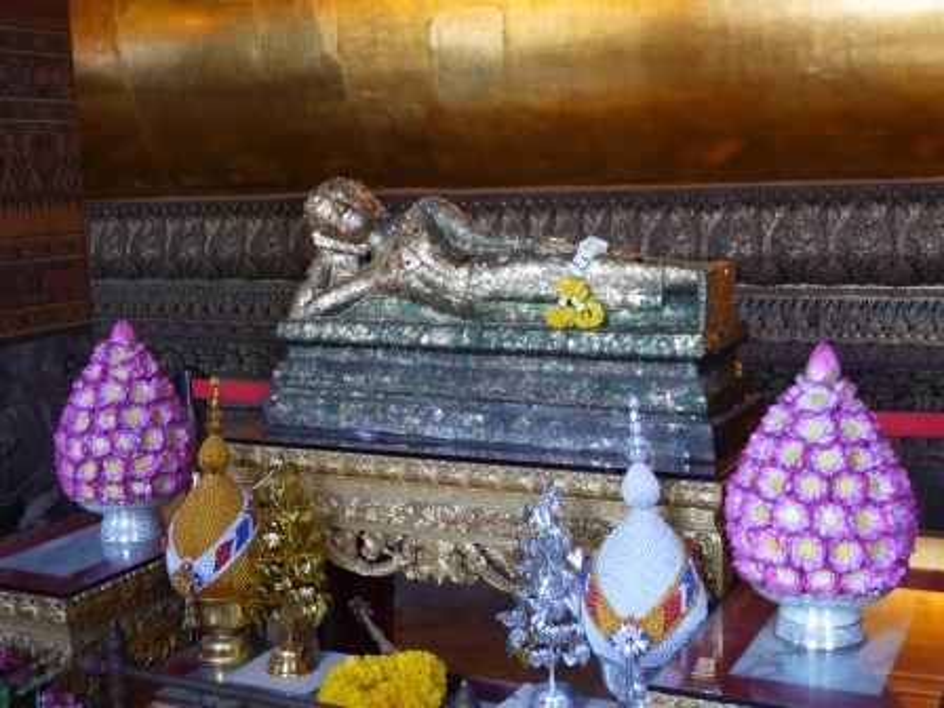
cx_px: 472
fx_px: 1254
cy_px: 354
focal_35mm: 46
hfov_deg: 41.2
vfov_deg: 31.5
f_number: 4.7
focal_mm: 23
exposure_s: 1/60
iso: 640
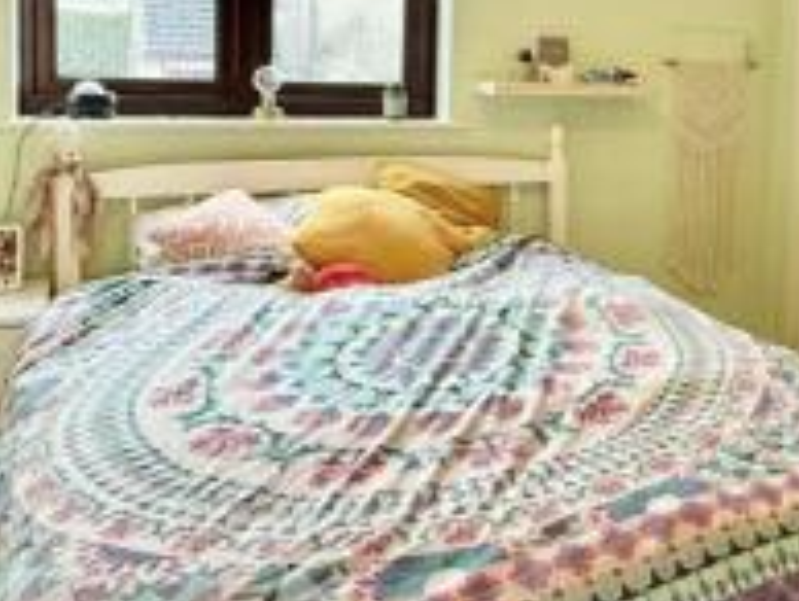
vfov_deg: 33.5
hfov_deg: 42.3
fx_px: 971
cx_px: 665
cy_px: 126
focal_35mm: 42
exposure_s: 1/100
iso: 500
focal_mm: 2.22
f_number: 2.2
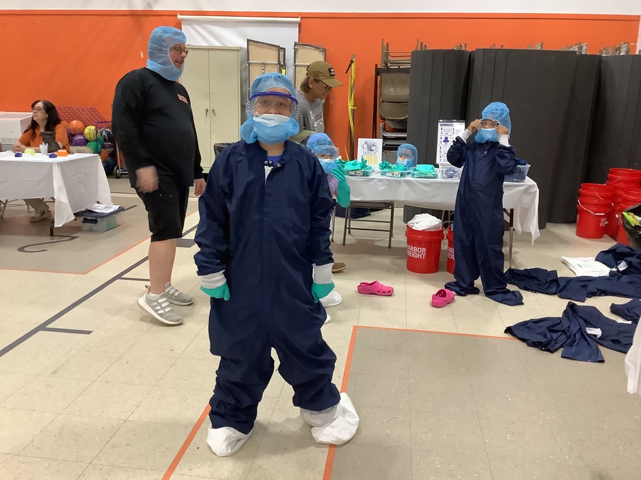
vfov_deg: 45.4
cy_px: 240
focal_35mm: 31
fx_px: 574
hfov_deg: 58.4
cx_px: 320
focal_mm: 3.3
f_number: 2.4
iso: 200
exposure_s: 1/60
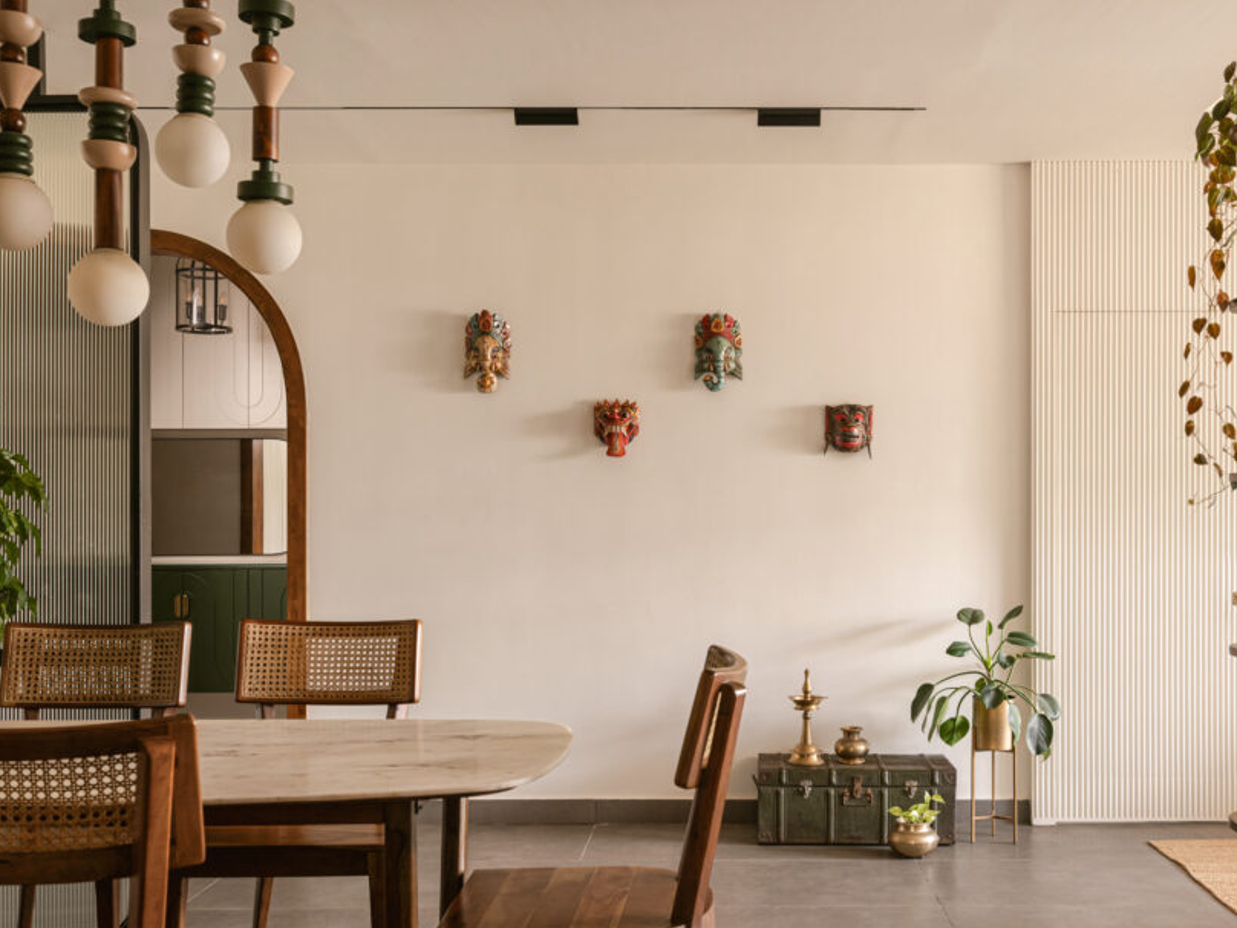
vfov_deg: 36.3
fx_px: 1415
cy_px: 510
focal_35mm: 40
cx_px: 743
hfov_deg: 46.9
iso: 320
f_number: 9
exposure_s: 1
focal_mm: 32.5
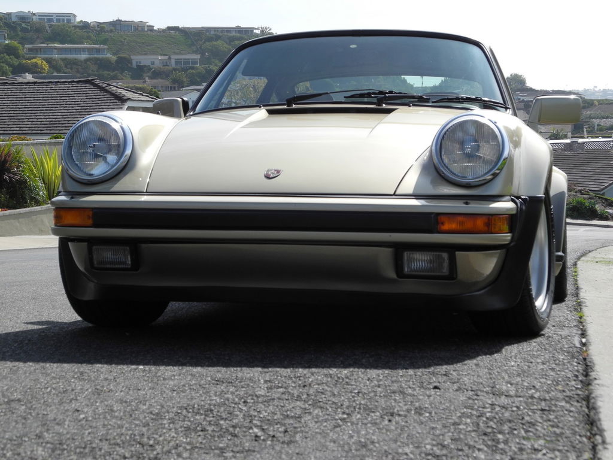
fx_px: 1505
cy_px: 230
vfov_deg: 17.4
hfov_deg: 23.0
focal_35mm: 85
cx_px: 306
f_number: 4.5
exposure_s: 1/905
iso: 100
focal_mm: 18.1
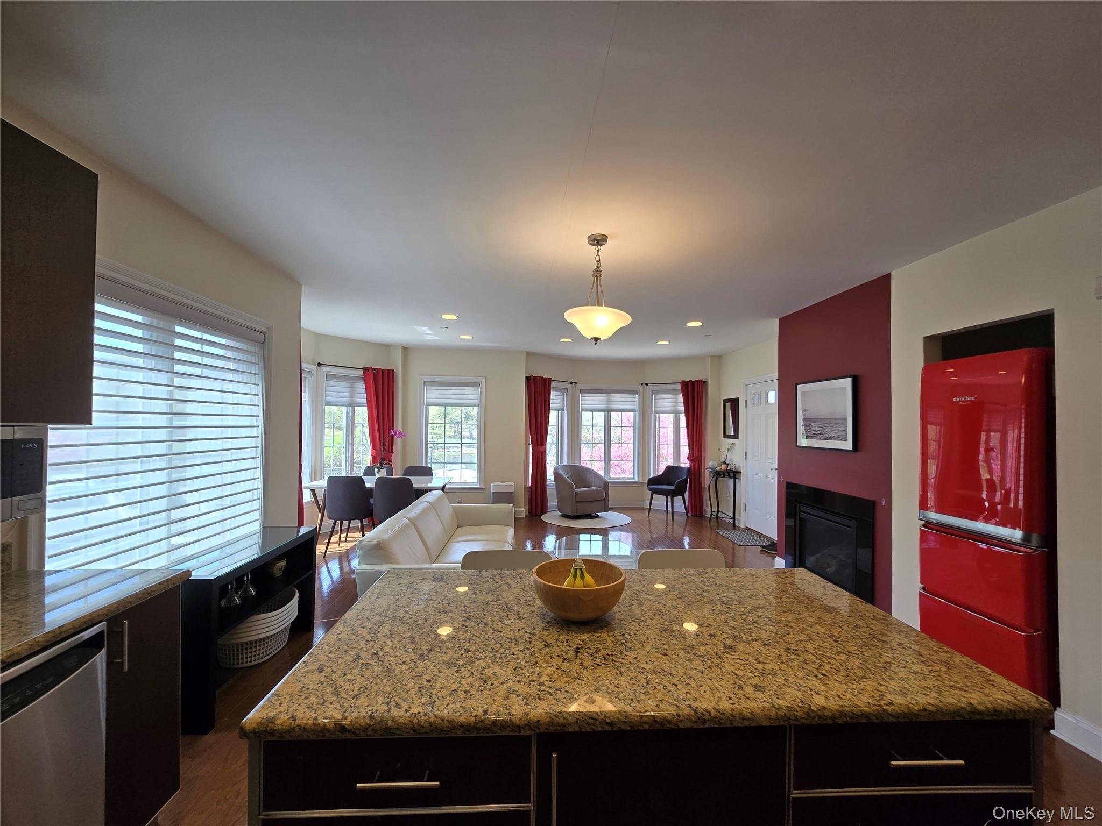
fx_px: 414
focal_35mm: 13
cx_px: 551
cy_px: 413
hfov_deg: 106.2
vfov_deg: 89.9
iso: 64
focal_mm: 2.2
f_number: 2.2
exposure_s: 1/120
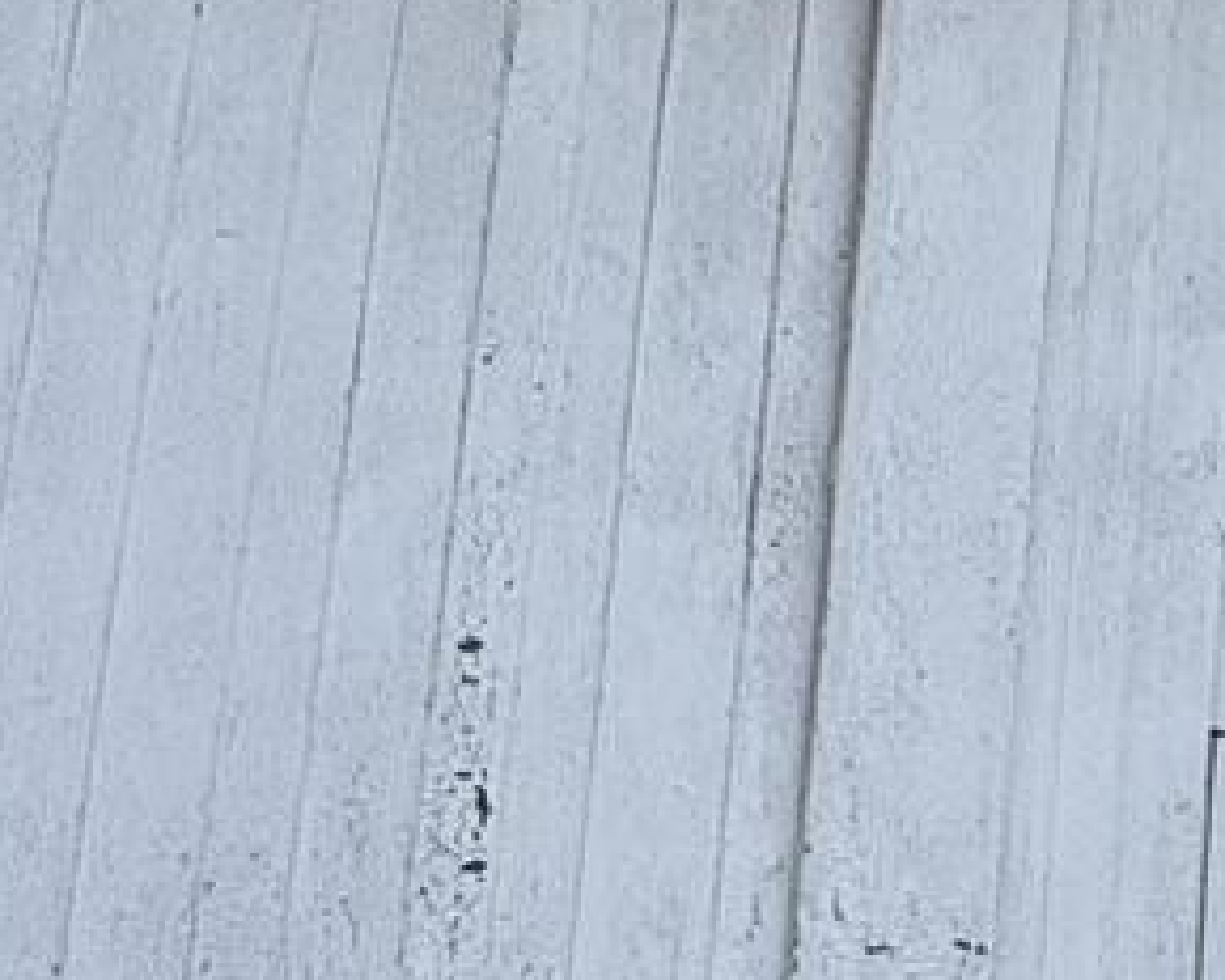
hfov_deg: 16.8
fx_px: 3516
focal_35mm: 97
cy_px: 378
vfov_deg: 15.8
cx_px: 2115
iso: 40
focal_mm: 2.22
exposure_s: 1/821
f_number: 2.2
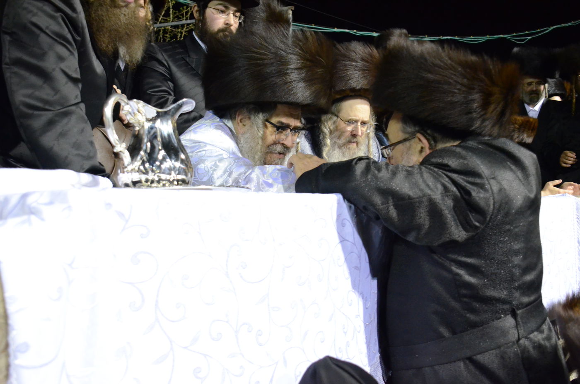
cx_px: 290
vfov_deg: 31.8
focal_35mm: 42
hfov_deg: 46.5
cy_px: 192
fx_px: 675
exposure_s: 1/50
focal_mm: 28
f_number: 4.5
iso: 4000
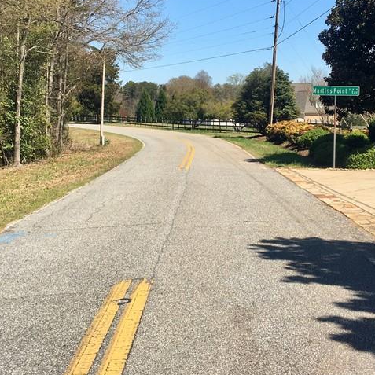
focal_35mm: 55
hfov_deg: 31.0
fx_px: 674
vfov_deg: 30.9
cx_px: 233
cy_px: 139
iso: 25
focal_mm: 4.15
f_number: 2.2
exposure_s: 1/1221
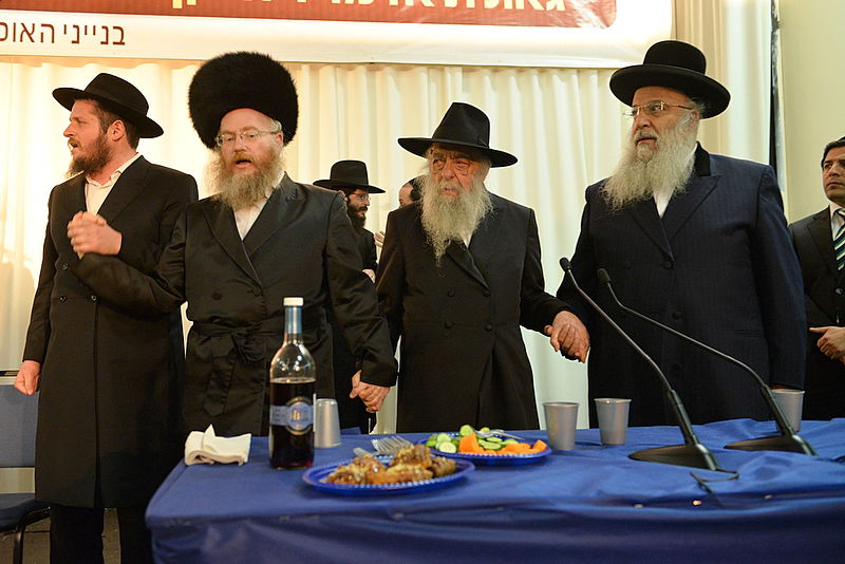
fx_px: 751
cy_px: 282
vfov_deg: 41.1
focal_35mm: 32
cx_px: 422
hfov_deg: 58.7
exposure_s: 1/80
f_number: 3.5
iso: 3200
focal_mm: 32
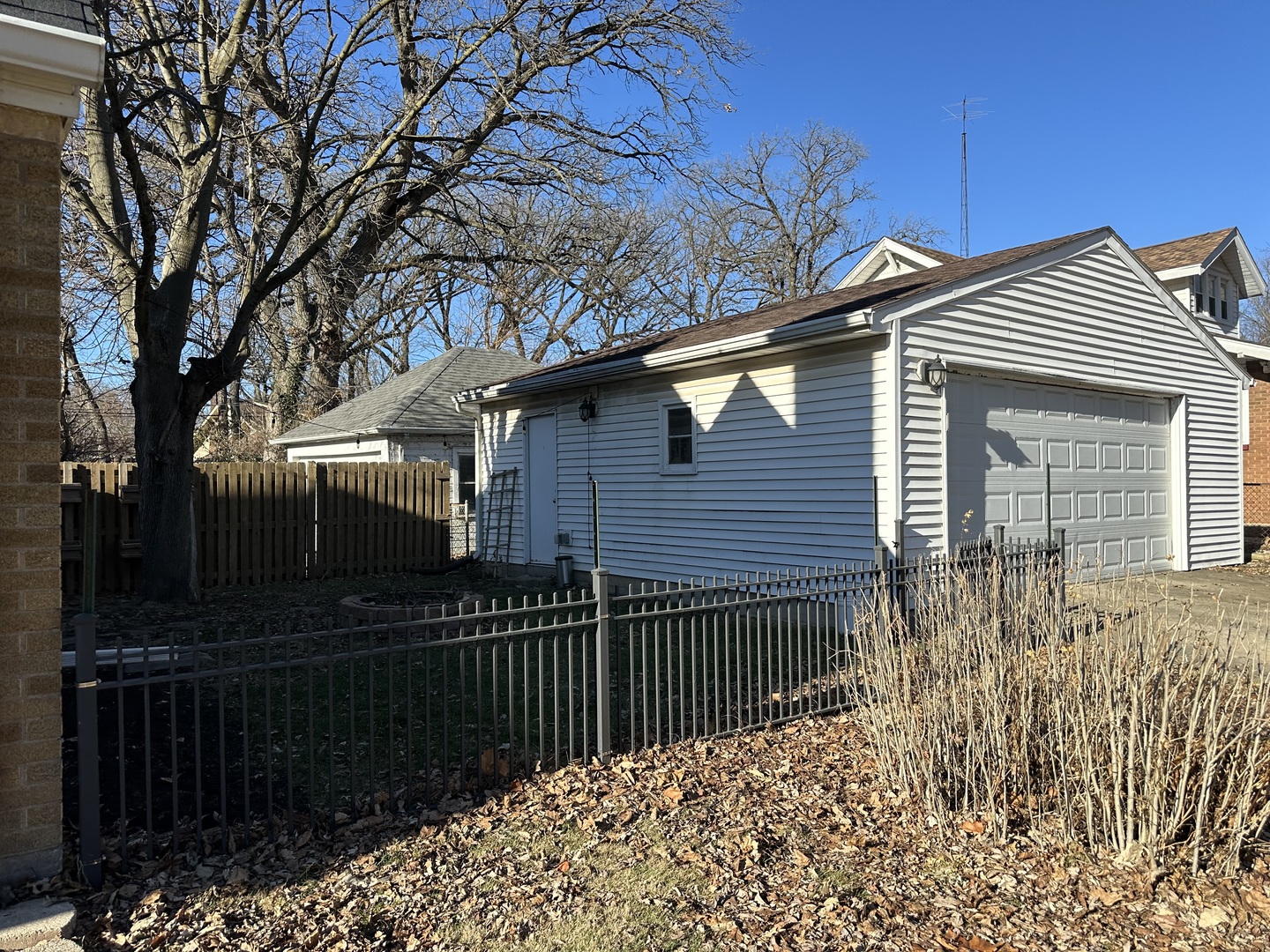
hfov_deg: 71.6
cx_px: 635
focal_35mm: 24
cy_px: 476
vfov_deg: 56.8
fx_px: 881
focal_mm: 6.86
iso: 80
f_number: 1.78
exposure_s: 1/2525
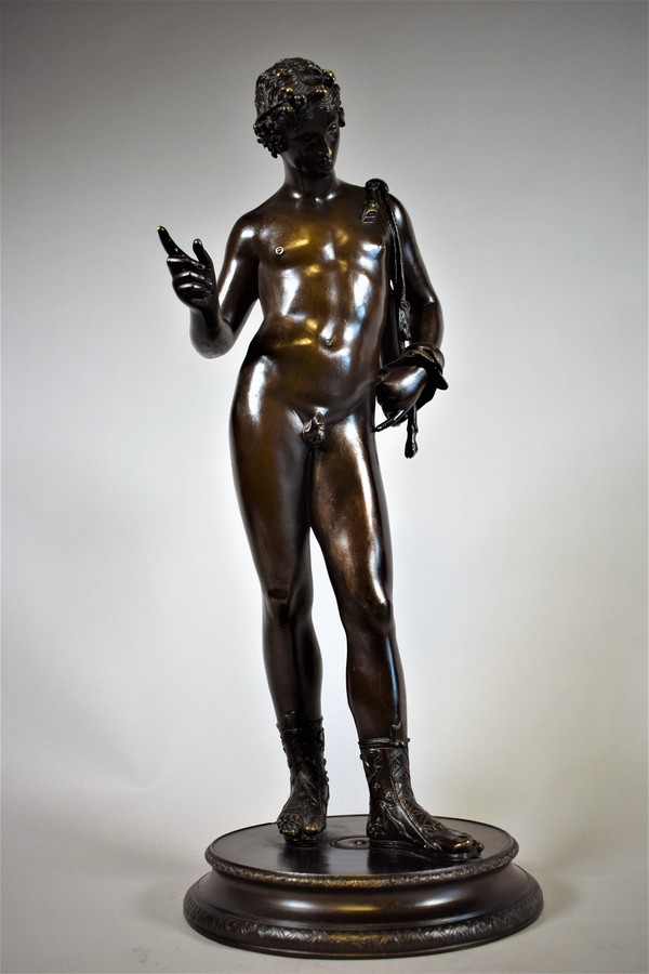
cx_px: 324
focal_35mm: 38
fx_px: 1014
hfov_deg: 35.5
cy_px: 487
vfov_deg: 51.3
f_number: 4
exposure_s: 1/60
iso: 400
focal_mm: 25
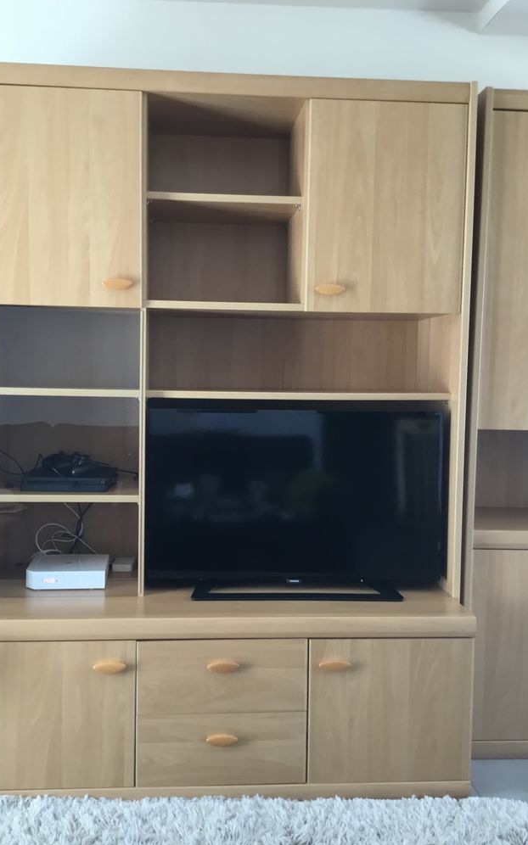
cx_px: 230
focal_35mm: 33
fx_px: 760
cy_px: 423
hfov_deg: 38.2
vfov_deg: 58.2
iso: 80
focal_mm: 3.3
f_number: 2.4
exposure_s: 1/33
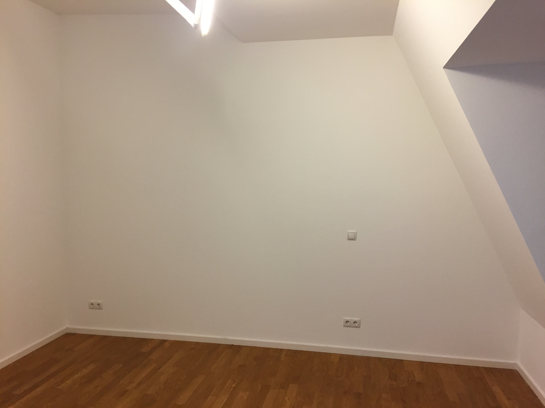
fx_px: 457
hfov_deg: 61.7
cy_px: 204
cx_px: 272
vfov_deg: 48.2
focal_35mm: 29
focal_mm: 4.15
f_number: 2.2
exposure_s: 1/33
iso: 125
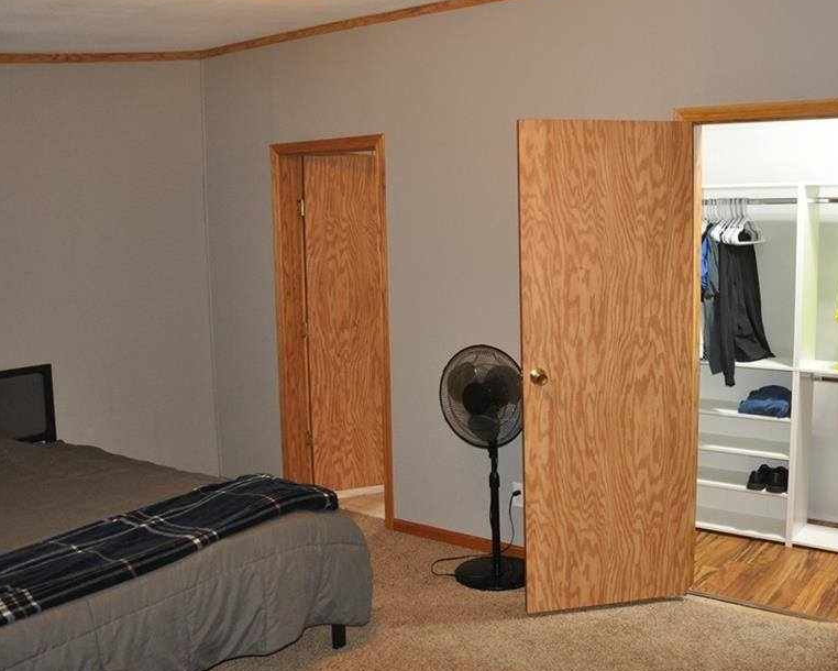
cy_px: 328
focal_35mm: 34
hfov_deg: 52.4
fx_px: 843
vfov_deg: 43.4
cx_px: 508
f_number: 3.5
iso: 800
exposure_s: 1/60
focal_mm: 18
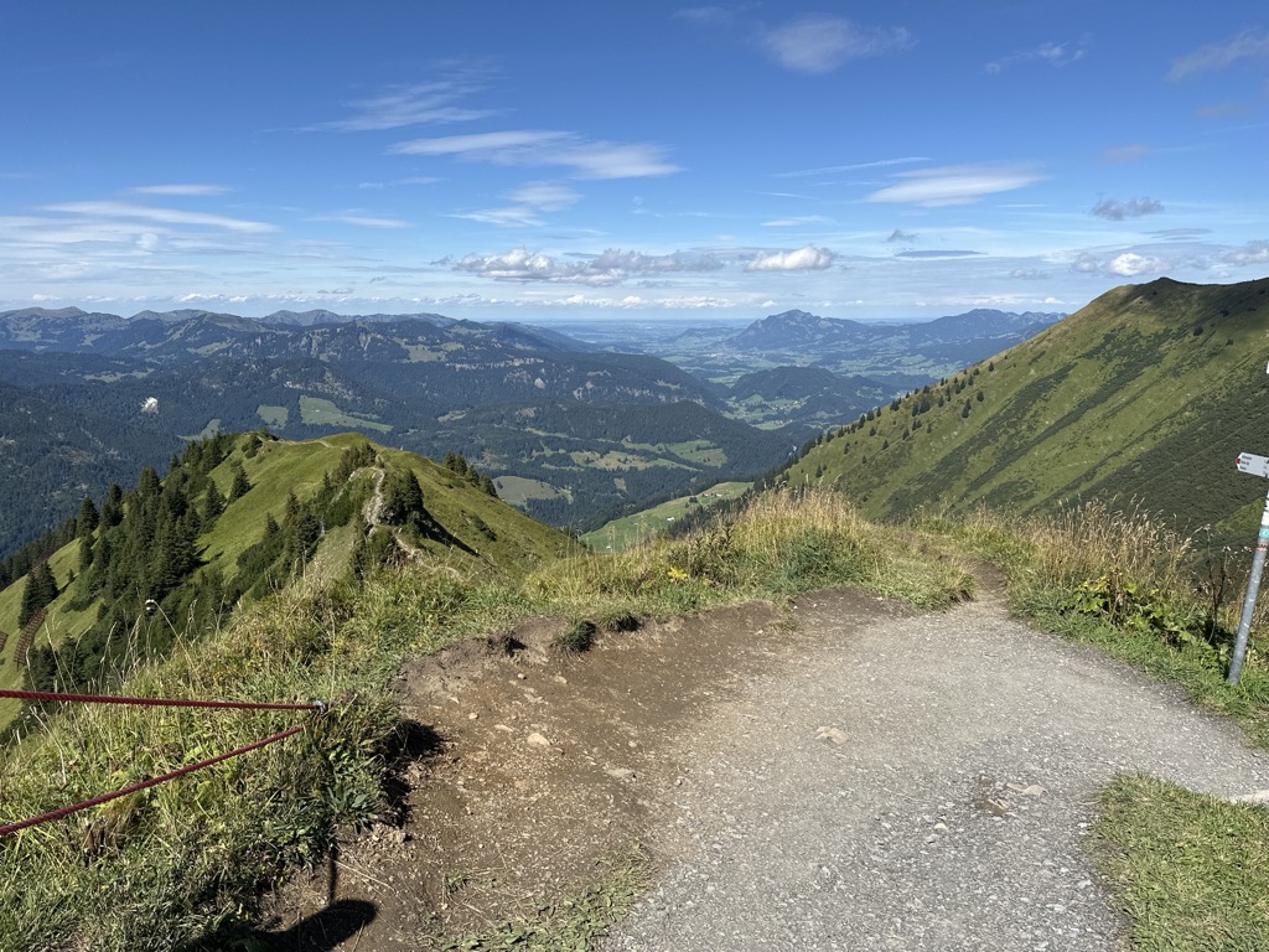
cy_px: 476
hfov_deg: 71.6
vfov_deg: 56.8
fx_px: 880
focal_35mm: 24
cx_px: 634
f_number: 1.78
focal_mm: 6.86
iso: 80
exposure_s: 1/6211
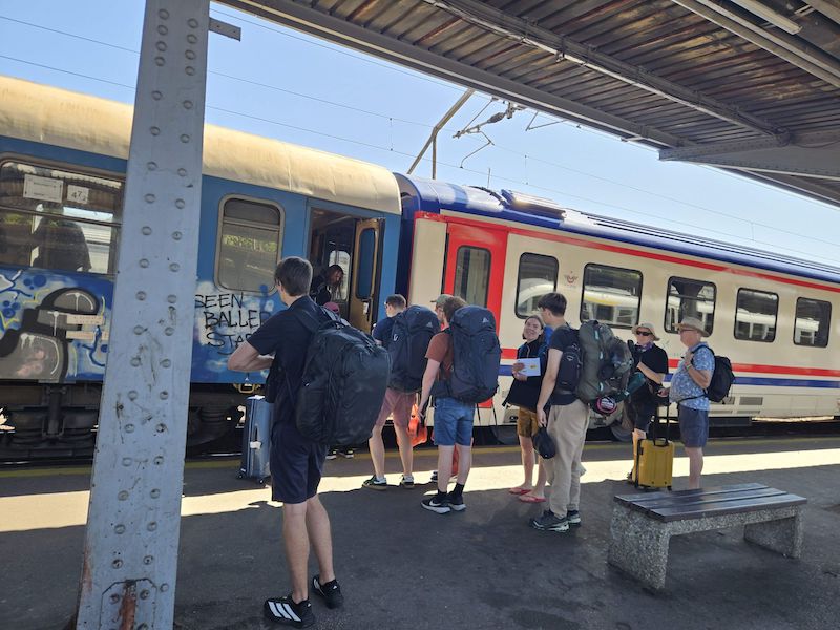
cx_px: 420
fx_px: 558
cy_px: 315
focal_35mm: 23
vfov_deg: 58.9
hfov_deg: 73.9
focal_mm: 5.4
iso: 25
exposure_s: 1/178
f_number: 1.8
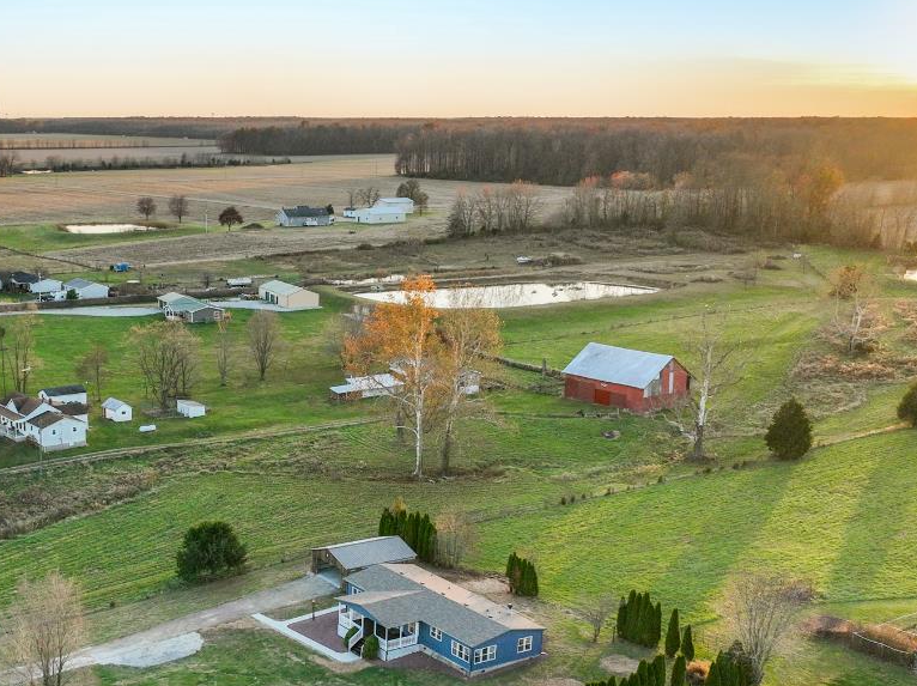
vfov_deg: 30.3
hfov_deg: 39.2
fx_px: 1244
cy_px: 525
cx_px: 214
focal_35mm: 47
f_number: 2.8
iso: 400
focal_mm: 12.29
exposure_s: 1/800
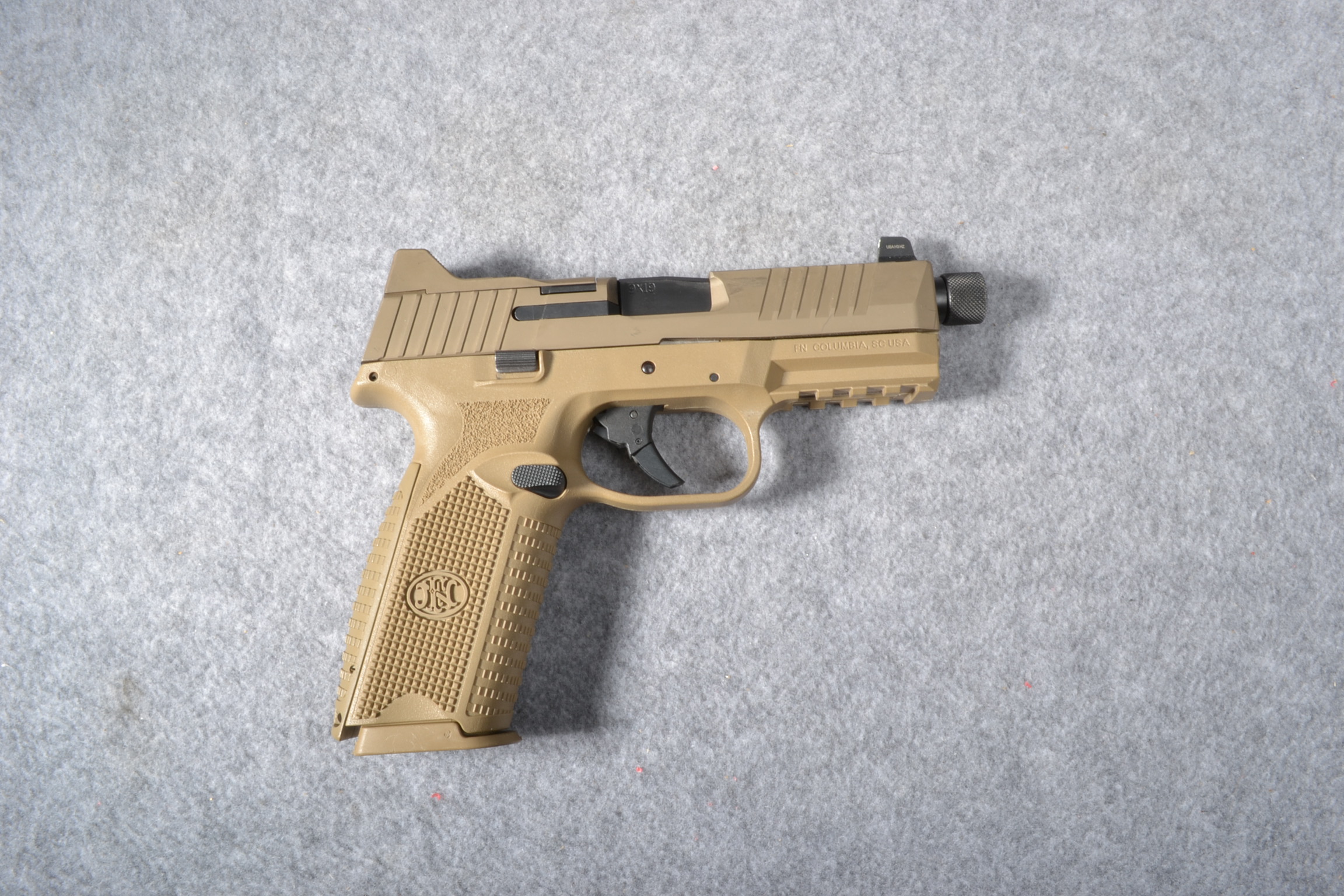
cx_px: 672
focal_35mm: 30
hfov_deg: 61.9
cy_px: 448
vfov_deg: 43.6
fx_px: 1120
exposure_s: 1/200
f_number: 22
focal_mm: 20
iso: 100
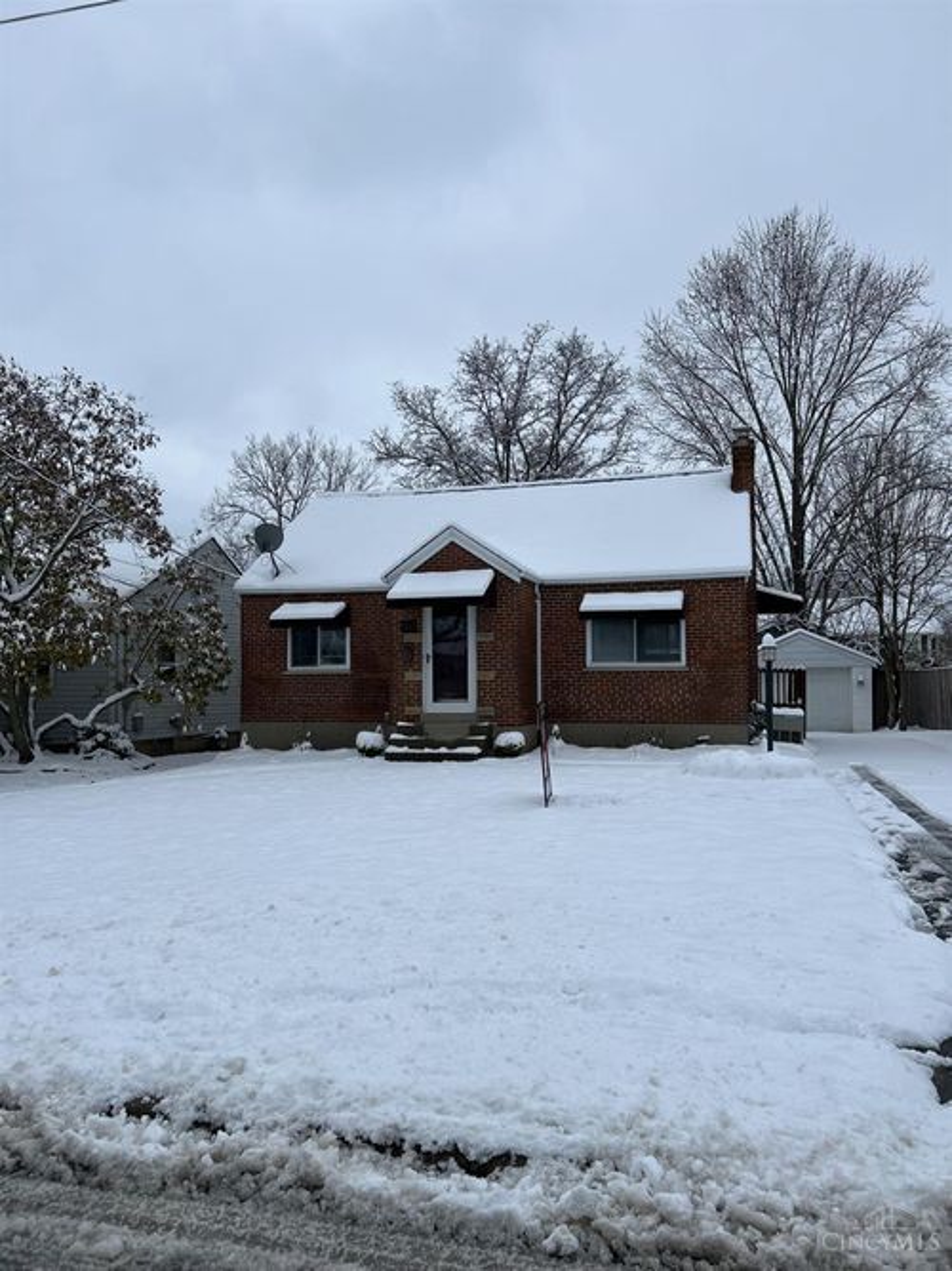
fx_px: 954
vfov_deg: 67.3
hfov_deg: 53.0
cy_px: 636
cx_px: 476
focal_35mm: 26
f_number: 1.5
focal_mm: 5.7
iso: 50
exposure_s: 1/1808
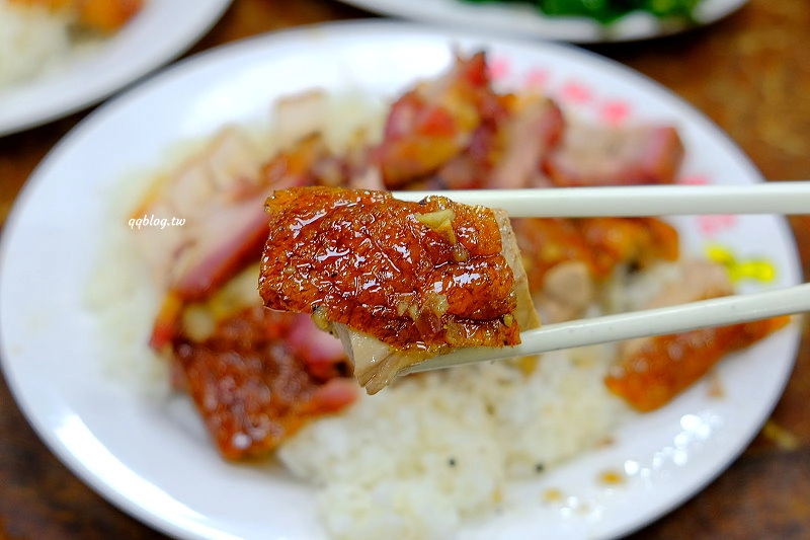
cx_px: 405
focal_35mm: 38
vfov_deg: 35.0
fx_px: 855
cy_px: 270
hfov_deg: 50.7
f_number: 3.2
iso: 400
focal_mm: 25.4
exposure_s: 1/60
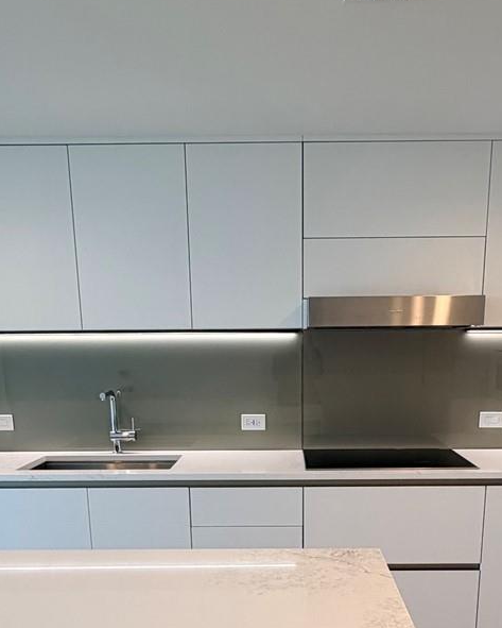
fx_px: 687
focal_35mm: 37
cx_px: 287
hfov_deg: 40.1
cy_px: 520
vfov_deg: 46.0
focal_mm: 2.22
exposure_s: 1/120
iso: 100
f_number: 2.2
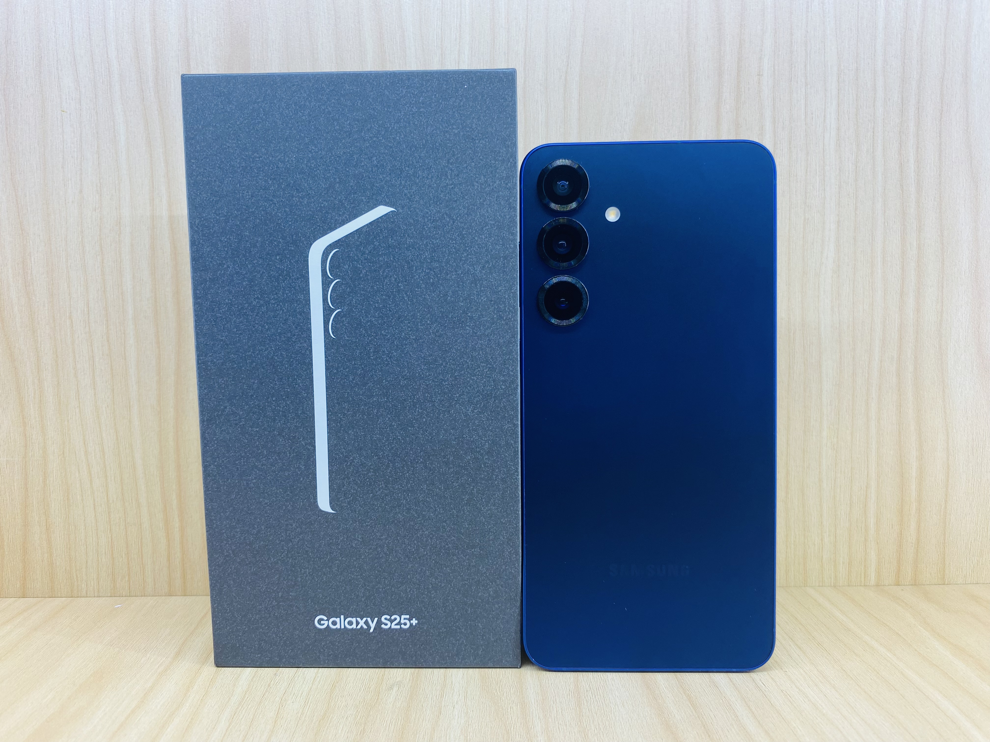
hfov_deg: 67.3
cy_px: 371
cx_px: 495
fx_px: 744
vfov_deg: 53.1
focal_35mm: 26
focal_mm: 4.25
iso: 64
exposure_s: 1/100
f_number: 1.8
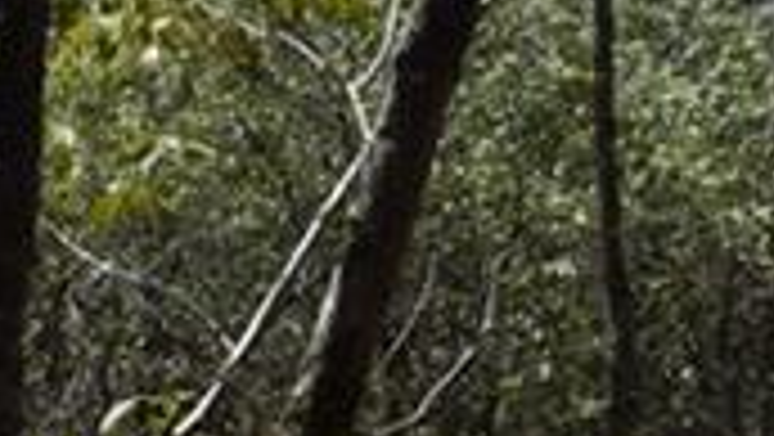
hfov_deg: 8.7
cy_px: -1061
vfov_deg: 4.7
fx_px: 4990
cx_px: 1170
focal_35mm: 243
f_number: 9
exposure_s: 1/320
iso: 200
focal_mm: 26
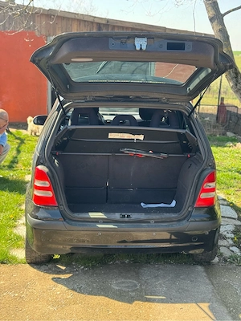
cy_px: 160
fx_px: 446
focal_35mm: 48
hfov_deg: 30.3
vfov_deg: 39.7
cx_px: 120
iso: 64
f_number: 1.78
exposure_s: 1/425
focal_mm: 6.76
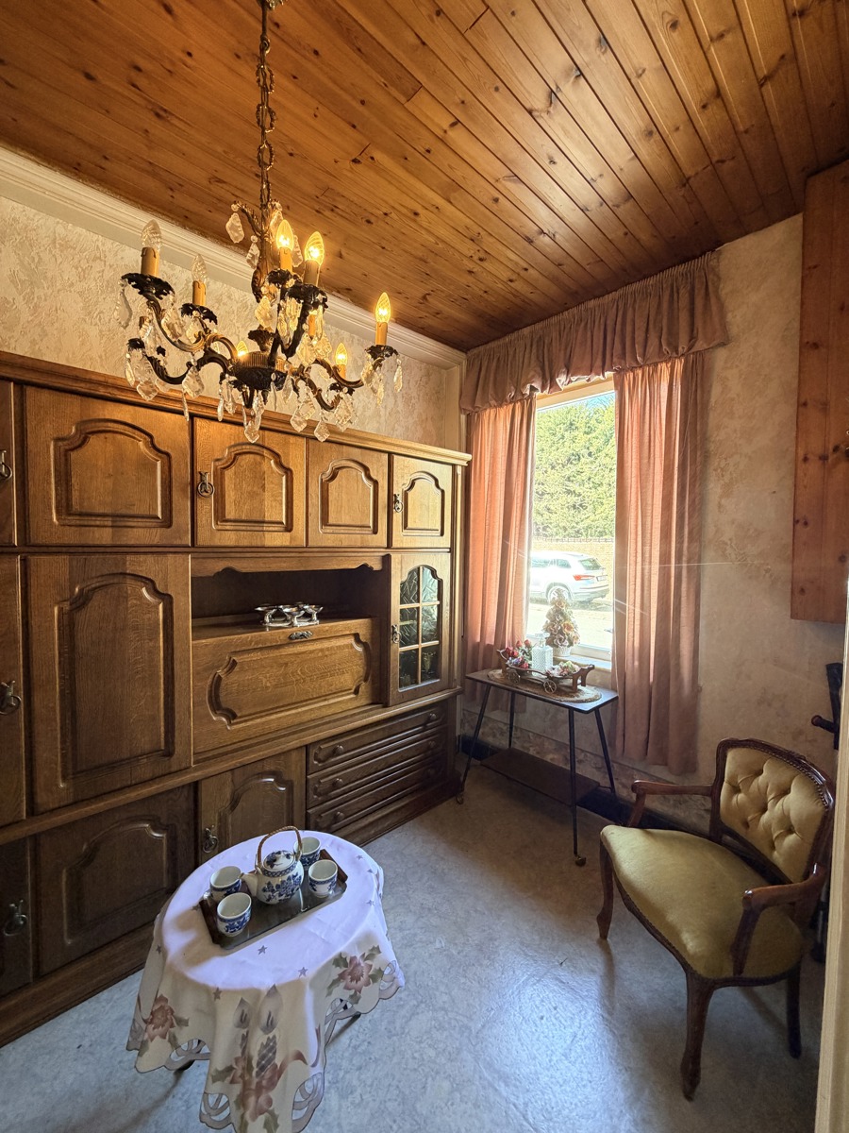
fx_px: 458
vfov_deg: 102.1
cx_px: 424
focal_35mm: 14
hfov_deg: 85.7
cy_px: 566
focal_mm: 2.22
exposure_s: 1/50
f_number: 2.2
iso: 200
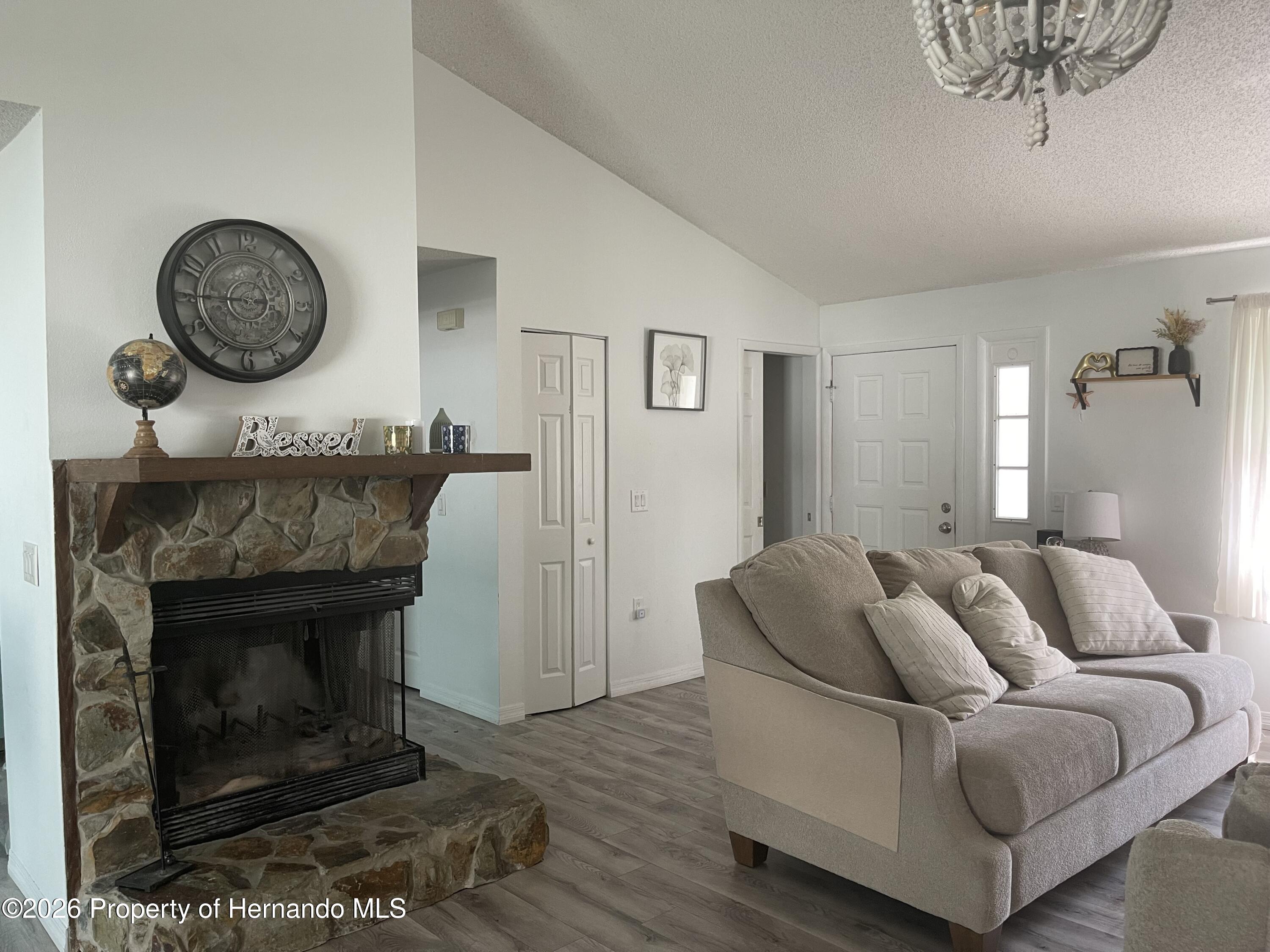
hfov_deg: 69.4
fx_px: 917
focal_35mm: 25
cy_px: 476
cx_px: 635
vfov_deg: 54.9
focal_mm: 5.1
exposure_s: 1/98
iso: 125
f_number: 1.6
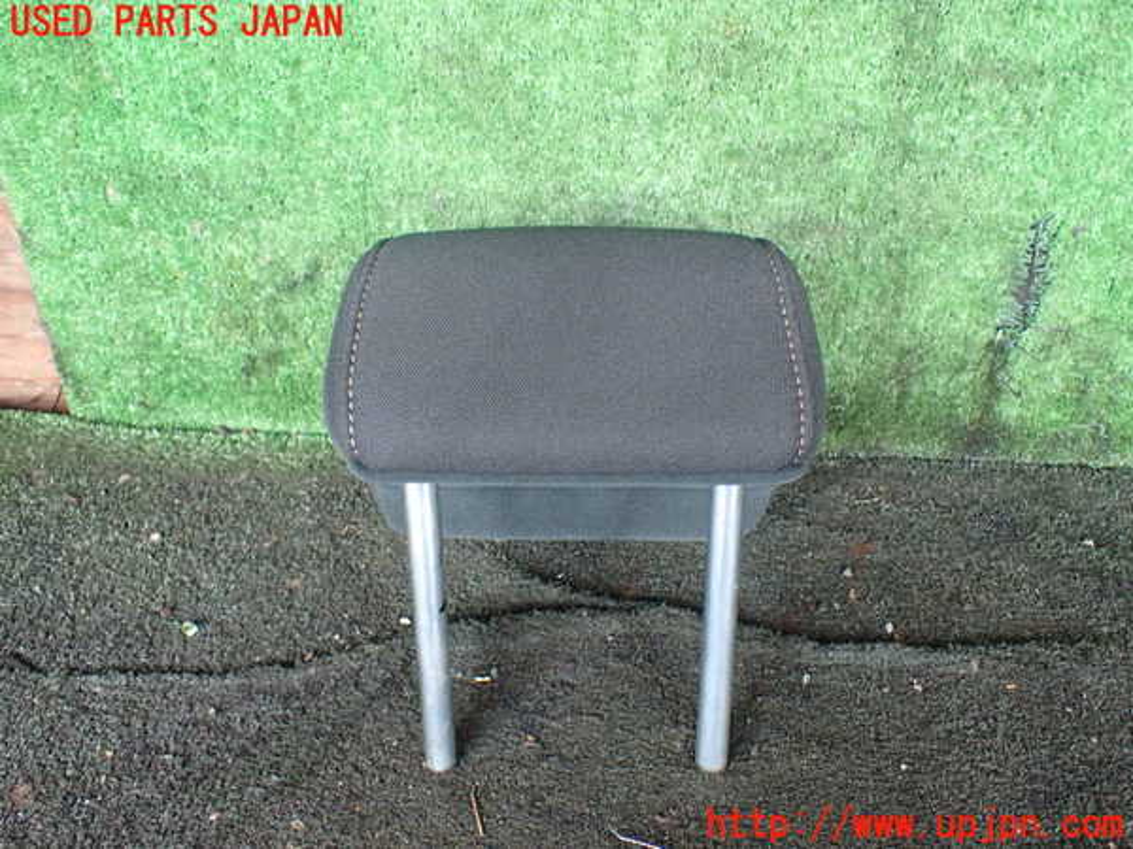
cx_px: 566
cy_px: 424
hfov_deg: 60.0
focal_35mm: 30
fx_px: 982
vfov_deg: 46.8
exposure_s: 1/40
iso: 800
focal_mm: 5.4
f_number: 2.3
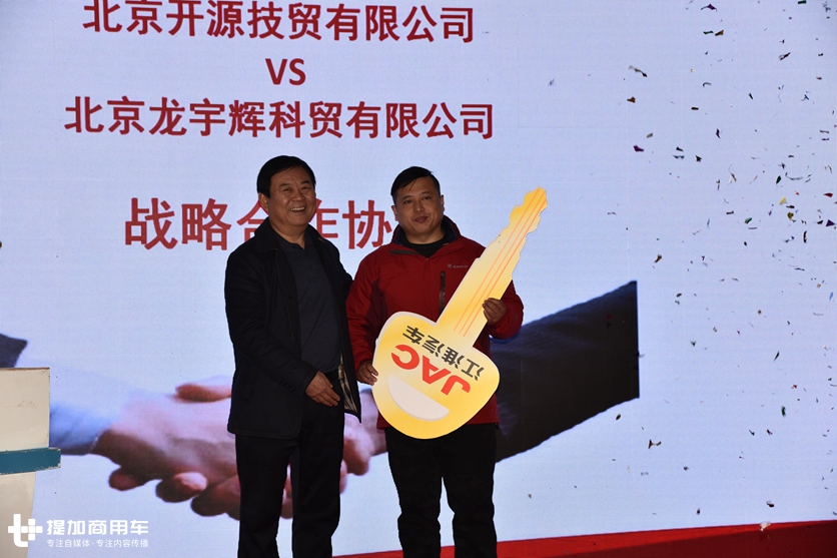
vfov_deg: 20.9
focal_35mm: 65
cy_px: 279
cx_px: 418
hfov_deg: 31.0
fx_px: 1511
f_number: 5.6
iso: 360
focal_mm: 65
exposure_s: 1/125
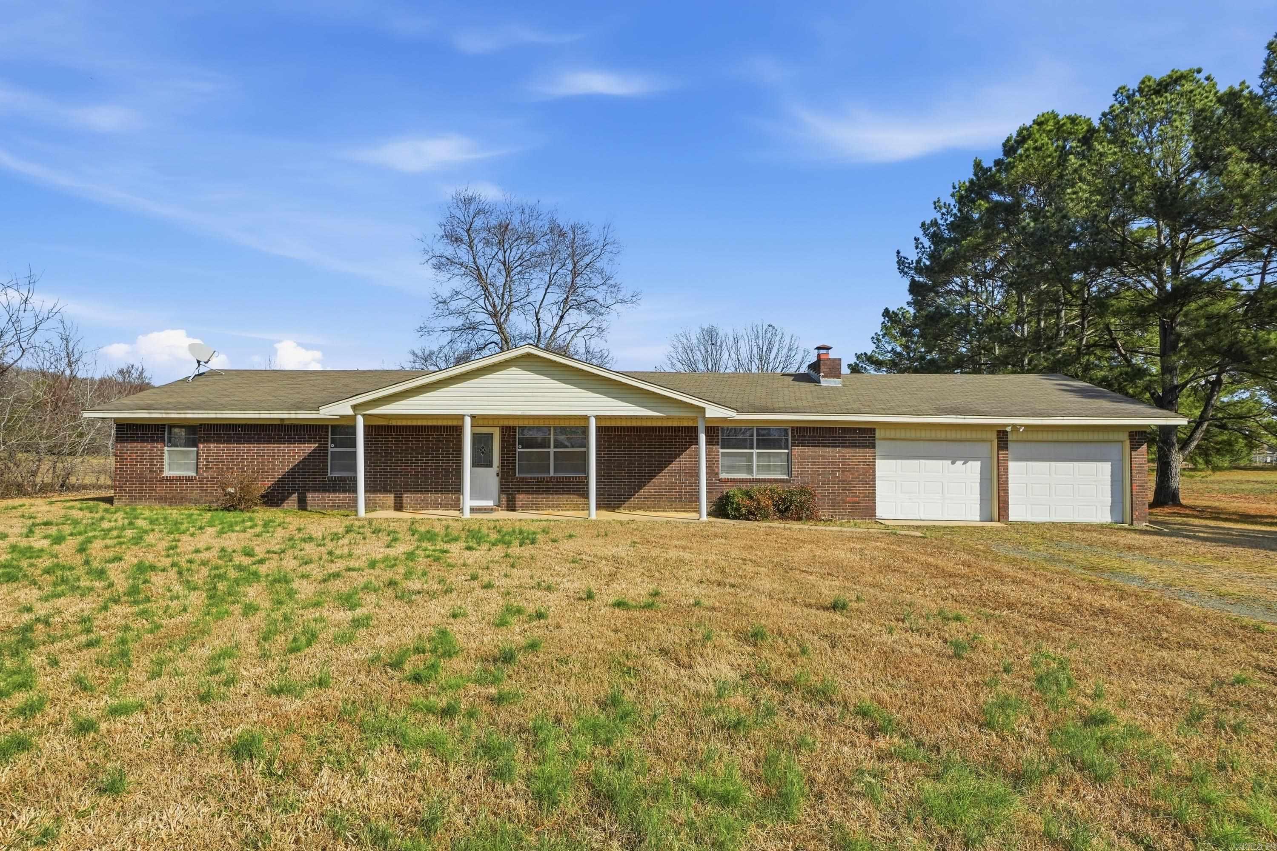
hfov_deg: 90.0
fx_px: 638
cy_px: 426
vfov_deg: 67.4
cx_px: 638
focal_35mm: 18
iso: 250
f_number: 9
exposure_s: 1/3200
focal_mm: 12
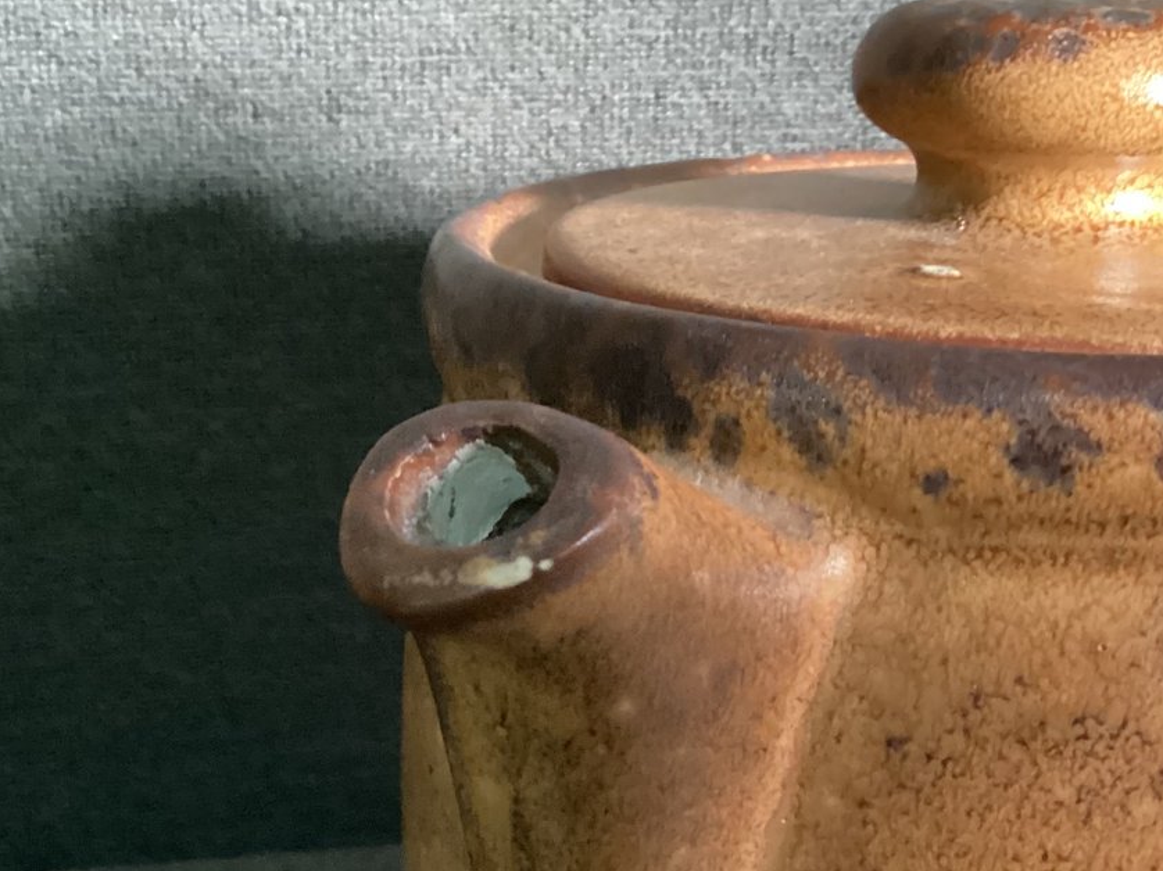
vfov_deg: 25.5
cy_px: 729
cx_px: 560
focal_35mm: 56
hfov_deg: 34.4
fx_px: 1881
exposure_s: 1/24
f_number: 2.4
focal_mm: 3.3
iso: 640
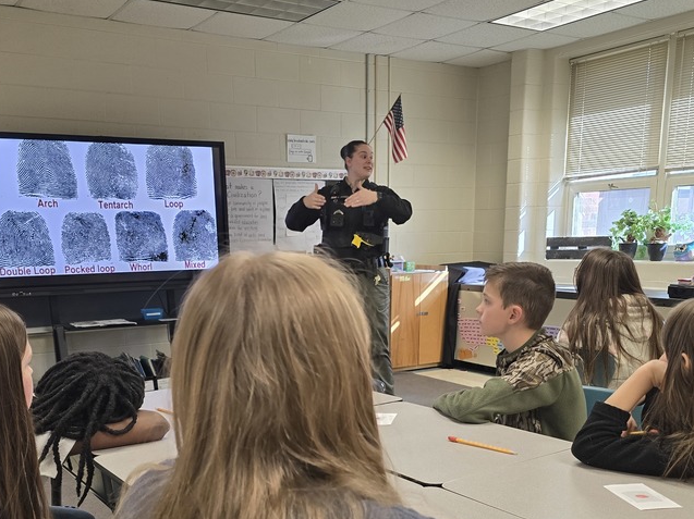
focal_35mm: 37
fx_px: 741
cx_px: 315
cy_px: 407
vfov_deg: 37.4
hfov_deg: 50.1
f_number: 1.7
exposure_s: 1/120
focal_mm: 6.3
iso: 160
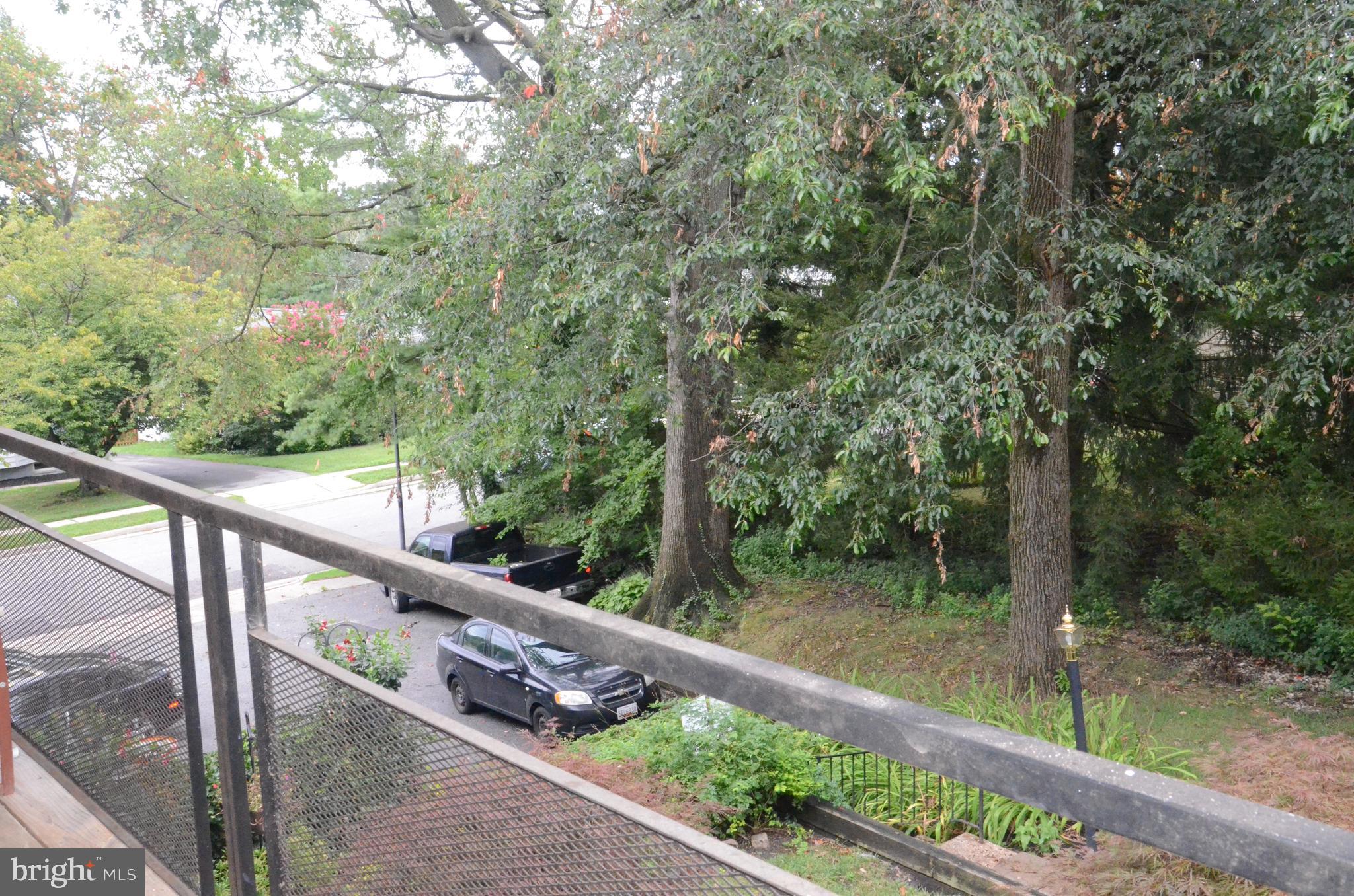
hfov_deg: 53.2
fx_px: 1351
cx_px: 677
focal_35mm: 36
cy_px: 448
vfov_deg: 36.7
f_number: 16
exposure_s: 1/250
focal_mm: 24
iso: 6400
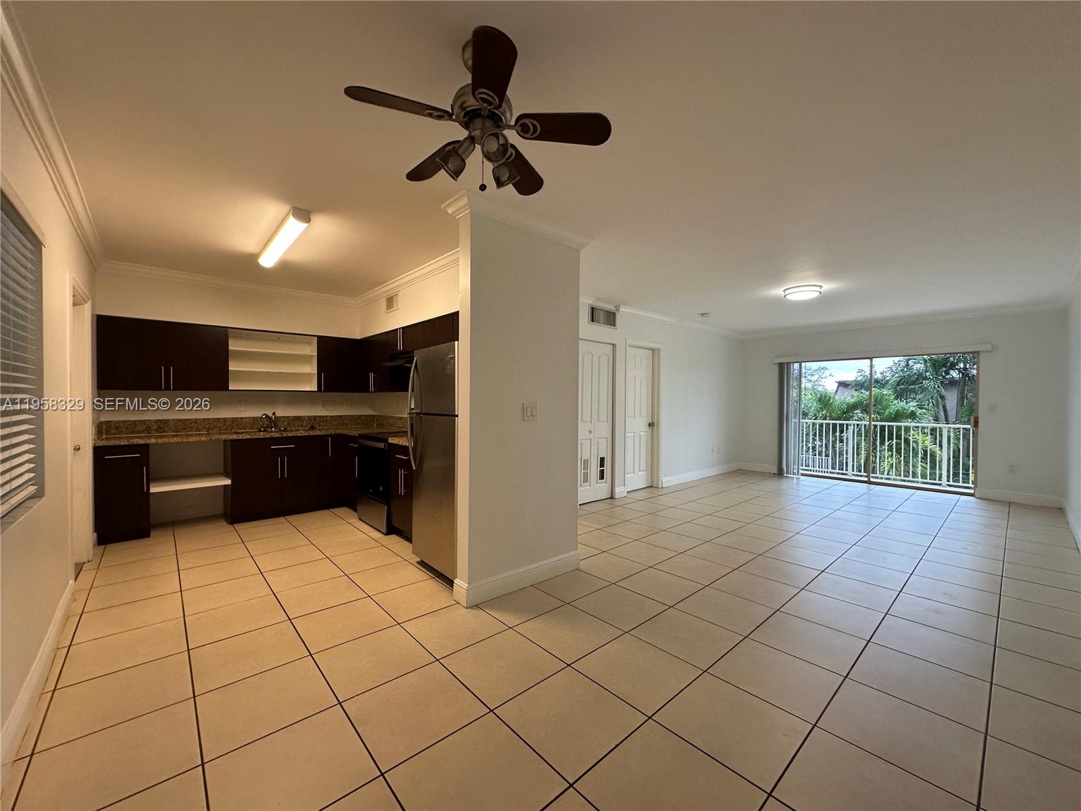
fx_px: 437
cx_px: 540
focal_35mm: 14
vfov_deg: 85.7
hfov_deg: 102.1
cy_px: 406
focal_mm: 2.22
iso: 160
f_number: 2.2
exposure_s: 1/120
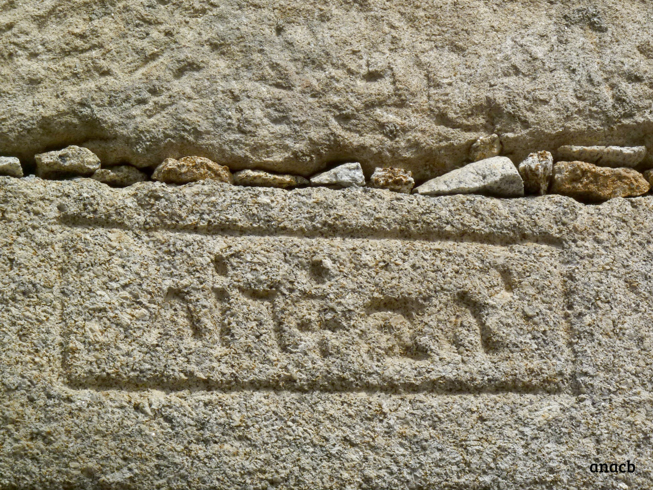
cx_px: 326
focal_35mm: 125
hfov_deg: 15.8
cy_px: 245
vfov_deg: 11.9
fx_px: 2358
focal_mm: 22.3
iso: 80
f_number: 8
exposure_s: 1/640
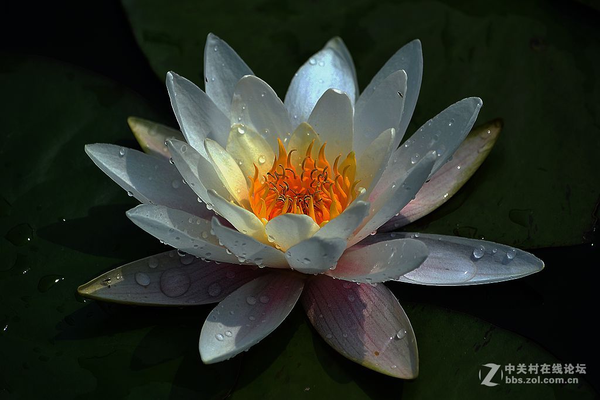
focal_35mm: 278
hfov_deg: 7.4
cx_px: 300
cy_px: 200
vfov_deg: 5.0
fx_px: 4625
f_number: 6.3
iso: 100
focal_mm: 185
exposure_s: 1/800
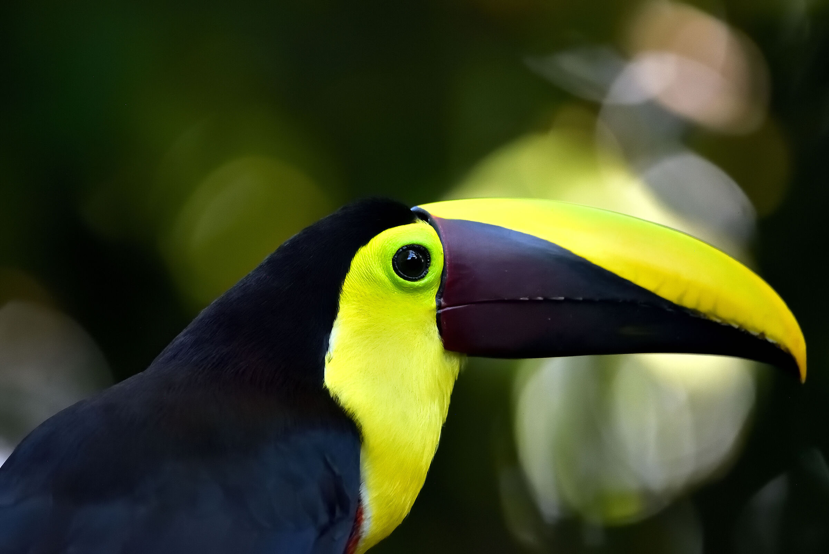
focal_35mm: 600
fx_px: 13821
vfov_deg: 2.3
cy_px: 277
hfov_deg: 3.4
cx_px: 414
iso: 5000
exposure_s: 1/320
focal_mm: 600
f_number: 6.3
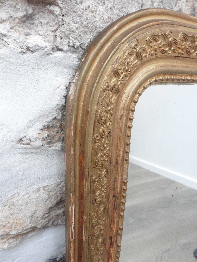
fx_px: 190
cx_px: 98
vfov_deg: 69.4
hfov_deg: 54.9
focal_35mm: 25
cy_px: 131
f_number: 4
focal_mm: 4.4
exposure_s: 1/15
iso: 400
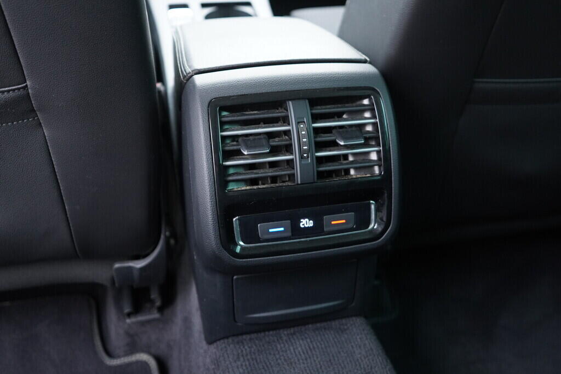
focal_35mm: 36
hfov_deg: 53.1
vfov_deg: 36.9
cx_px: 280
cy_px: 187
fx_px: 561
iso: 1000
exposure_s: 1/40
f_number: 2.8
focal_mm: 24
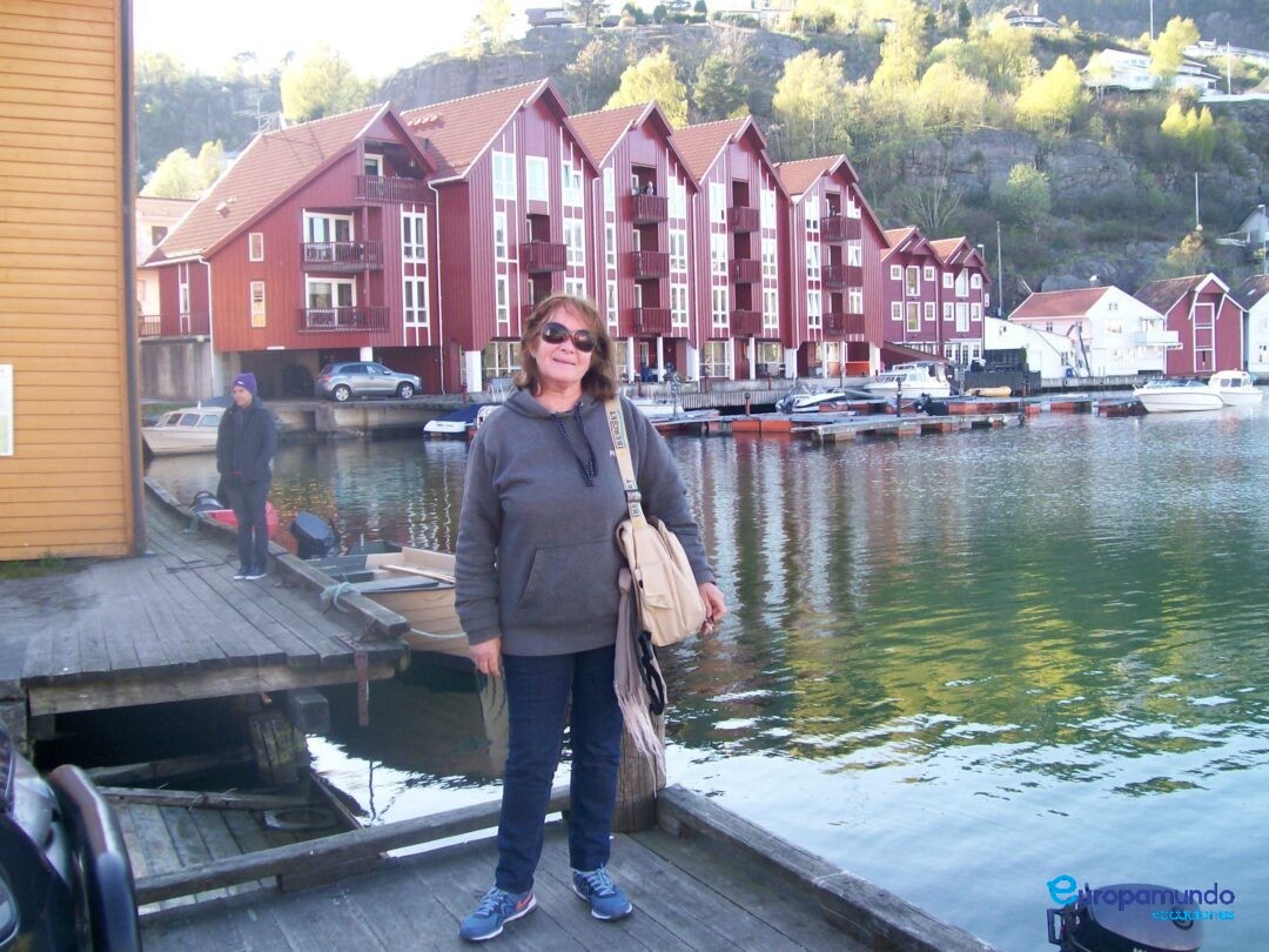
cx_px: 634
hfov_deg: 51.4
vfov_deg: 39.7
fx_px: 1320
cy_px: 476
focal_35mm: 36
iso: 80
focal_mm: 6
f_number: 2.7
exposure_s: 1/158
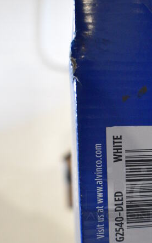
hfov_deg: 20.1
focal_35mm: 63
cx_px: 144
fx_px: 417
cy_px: 193
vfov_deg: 31.7
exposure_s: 1/60
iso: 2800
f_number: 4
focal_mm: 20
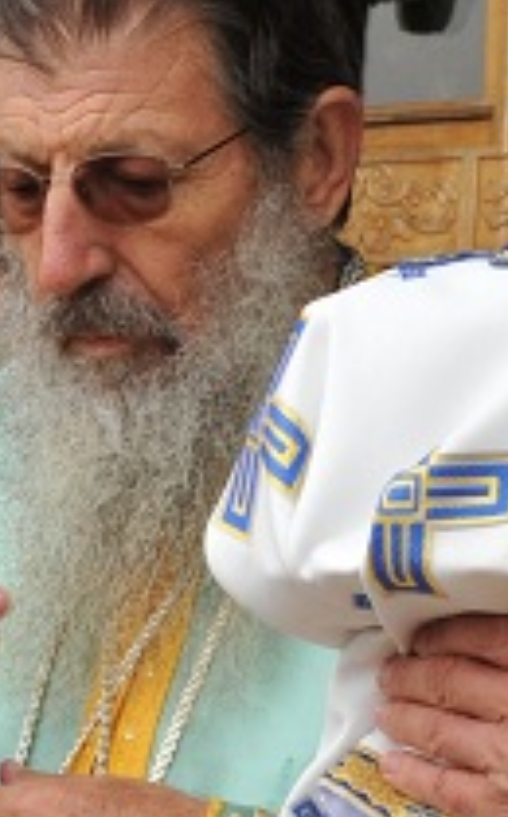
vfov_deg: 10.2
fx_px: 4557
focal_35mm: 205
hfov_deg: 6.4
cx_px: 117
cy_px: 739
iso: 640
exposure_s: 1/100
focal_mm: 35
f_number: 11
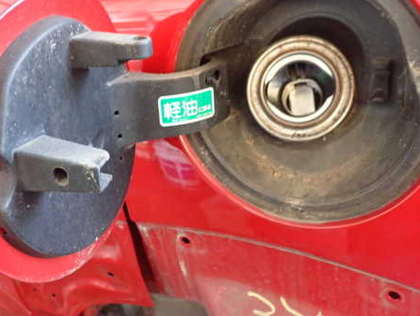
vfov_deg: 36.0
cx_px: 178
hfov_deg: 46.6
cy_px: 145
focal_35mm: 40
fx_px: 486
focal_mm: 5.4
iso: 800
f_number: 2.3
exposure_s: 1/30
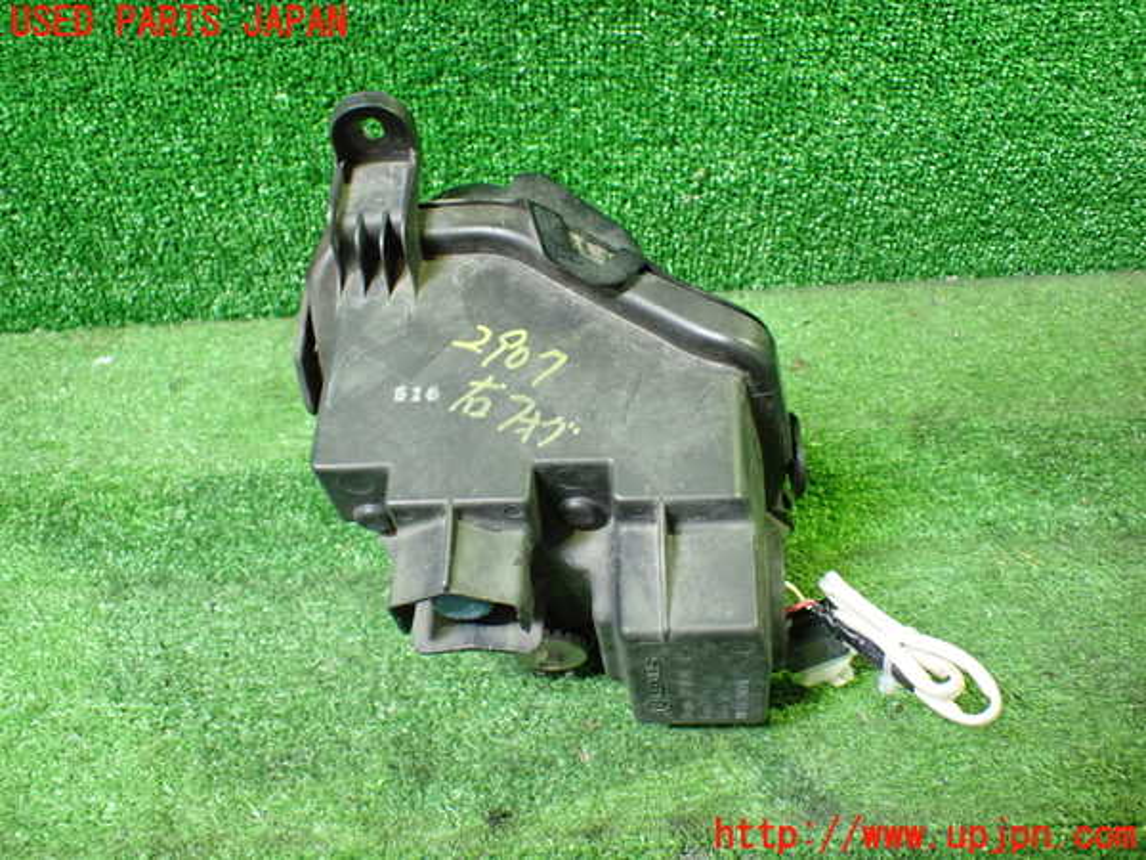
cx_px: 573
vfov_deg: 46.8
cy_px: 430
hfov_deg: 60.0
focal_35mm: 30
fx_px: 993
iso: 800
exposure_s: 1/30
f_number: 2.3
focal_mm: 5.4
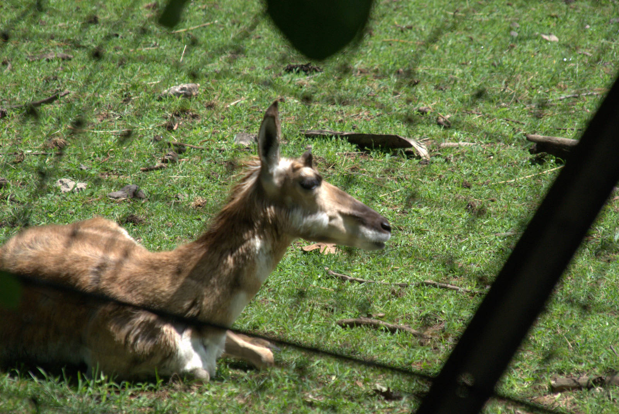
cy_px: 207
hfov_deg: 4.9
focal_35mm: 420
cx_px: 310
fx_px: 7232
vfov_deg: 3.3
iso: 720
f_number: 9
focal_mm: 280
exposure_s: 1/500
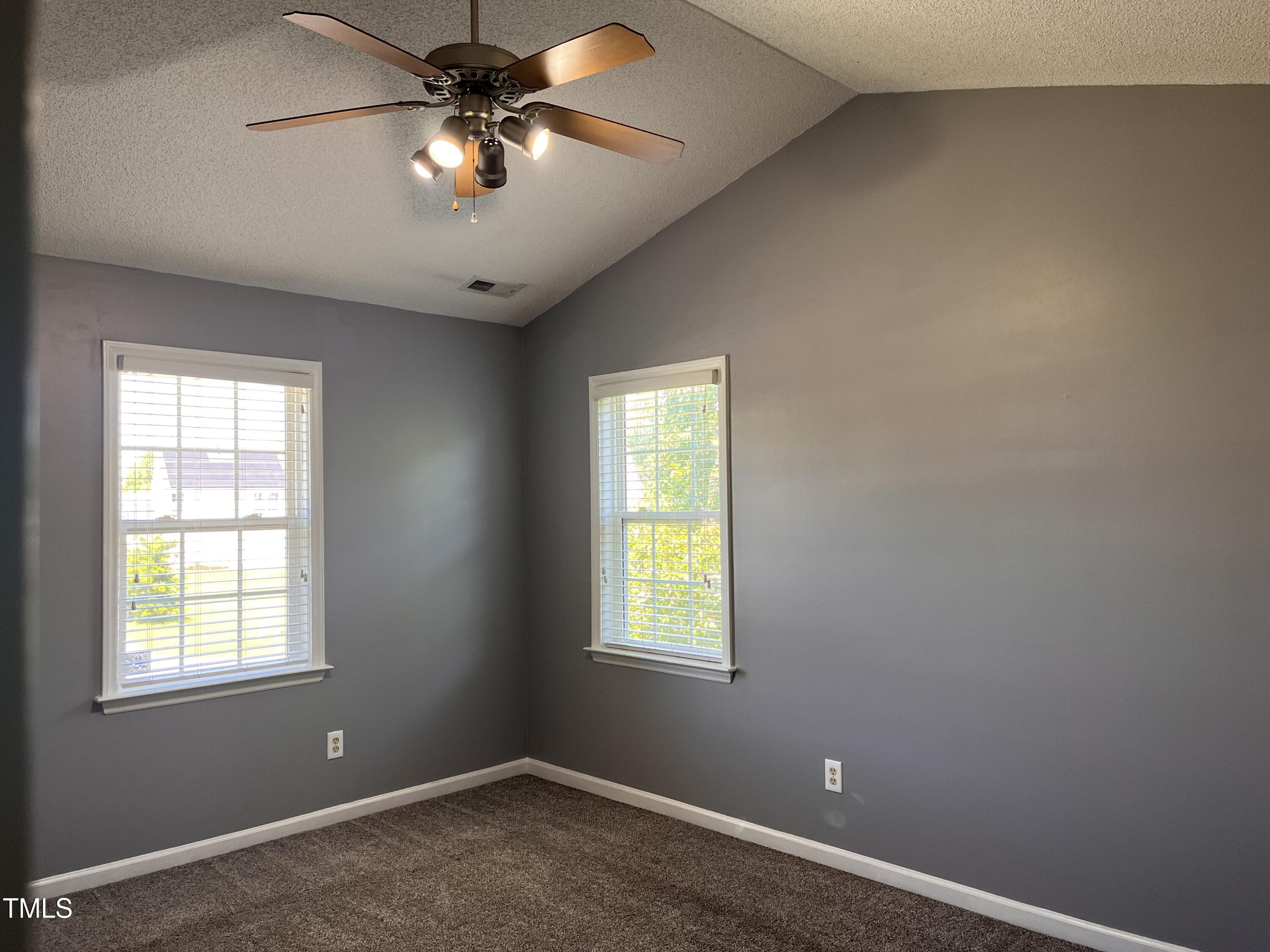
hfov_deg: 67.3
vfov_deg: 53.1
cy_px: 476
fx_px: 954
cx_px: 635
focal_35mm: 26
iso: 80
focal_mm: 5.1
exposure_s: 1/60
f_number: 1.6
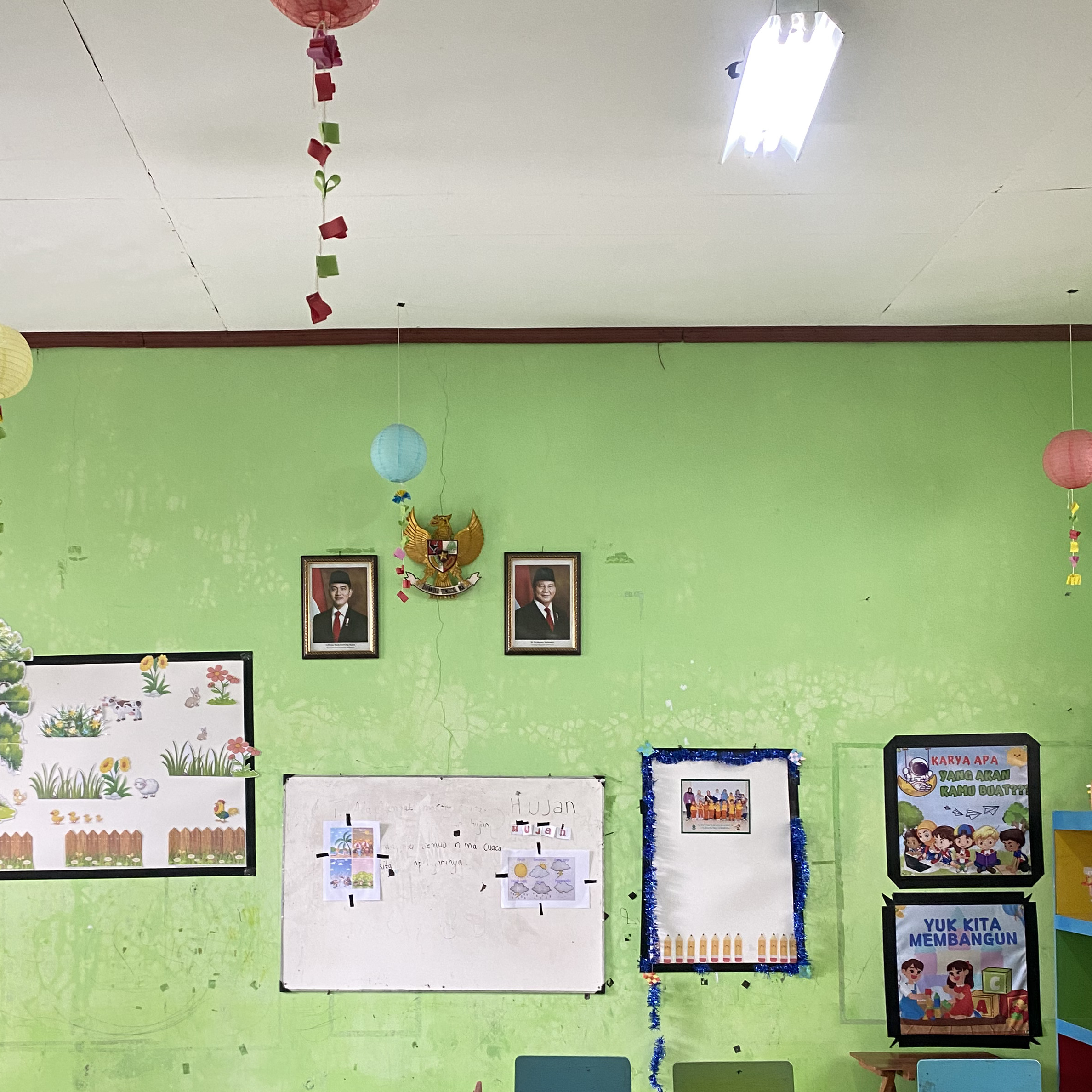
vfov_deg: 42.0
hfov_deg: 42.7
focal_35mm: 39
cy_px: 764
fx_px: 1392
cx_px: 449
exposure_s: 1/62
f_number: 1.8
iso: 125
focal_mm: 4.25
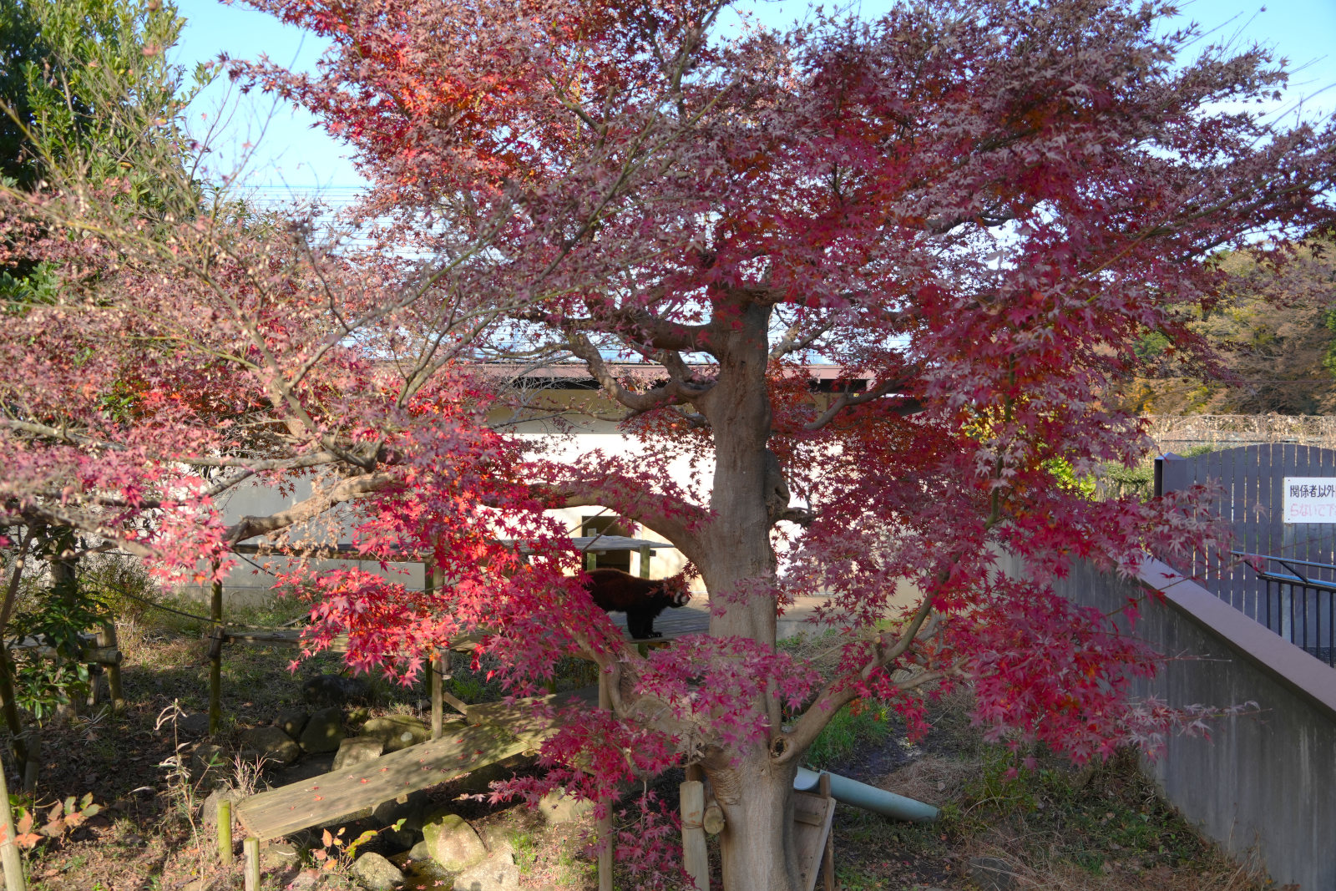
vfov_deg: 41.1
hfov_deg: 58.7
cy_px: 446
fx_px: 1188
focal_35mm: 32
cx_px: 668
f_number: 4
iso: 320
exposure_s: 1/640
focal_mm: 32
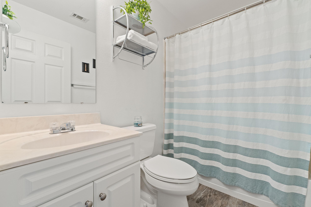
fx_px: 136
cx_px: 156
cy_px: 104
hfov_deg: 97.6
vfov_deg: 74.6
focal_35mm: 16
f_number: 8
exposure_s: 1/1.25
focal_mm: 10.5
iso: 400
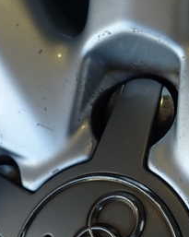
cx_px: 162
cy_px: 160
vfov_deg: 32.8
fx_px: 399
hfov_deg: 25.9
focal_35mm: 57
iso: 100
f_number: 2.8
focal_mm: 4.5
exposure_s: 1/200
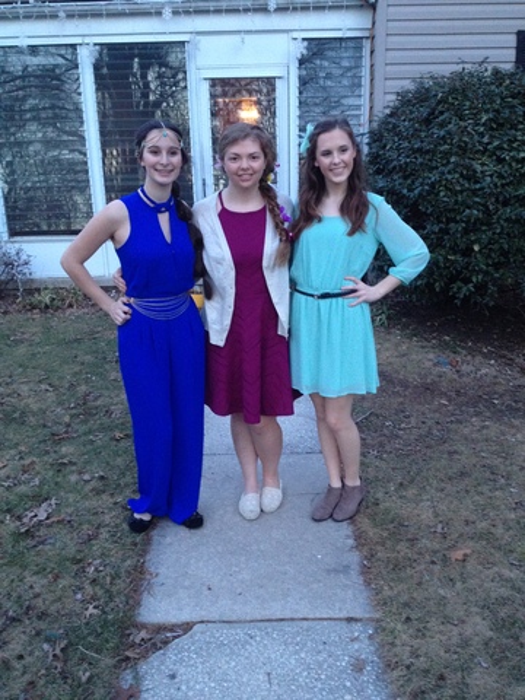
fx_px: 708
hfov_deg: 40.7
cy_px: 350
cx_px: 262
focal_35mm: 35
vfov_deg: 52.6
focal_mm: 4.28
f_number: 2.4
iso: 250
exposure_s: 1/20
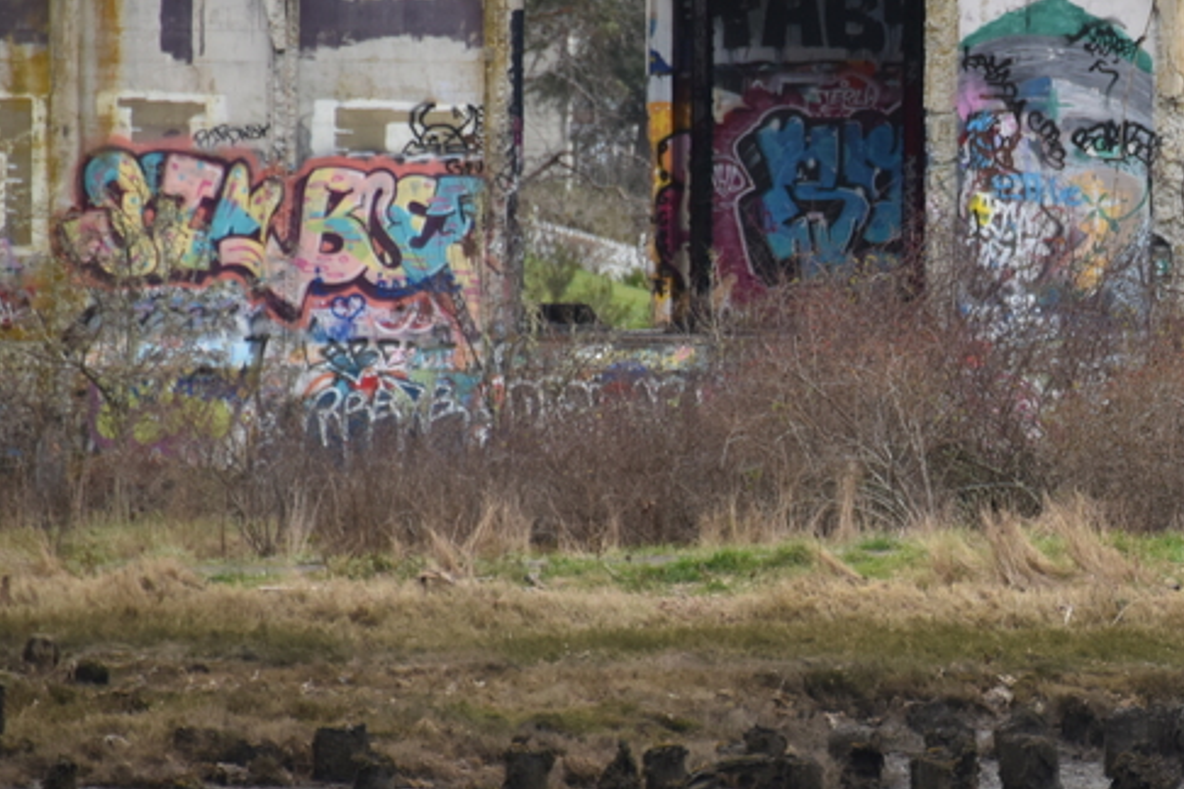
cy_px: 399
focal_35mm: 659
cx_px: 1040
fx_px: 21672
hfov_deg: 3.1
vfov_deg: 2.1
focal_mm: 250
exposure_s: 1/500
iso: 560
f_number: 5.6
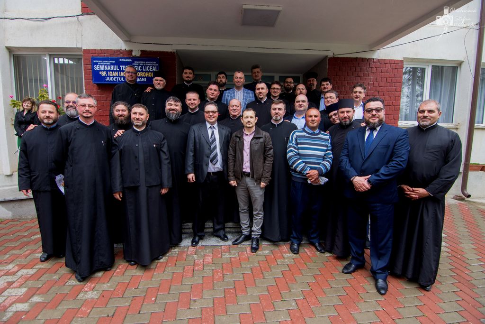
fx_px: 222
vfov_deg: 72.1
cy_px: 162
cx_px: 242
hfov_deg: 95.0
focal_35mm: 16
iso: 320
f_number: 4.5
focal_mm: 11
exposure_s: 1/200
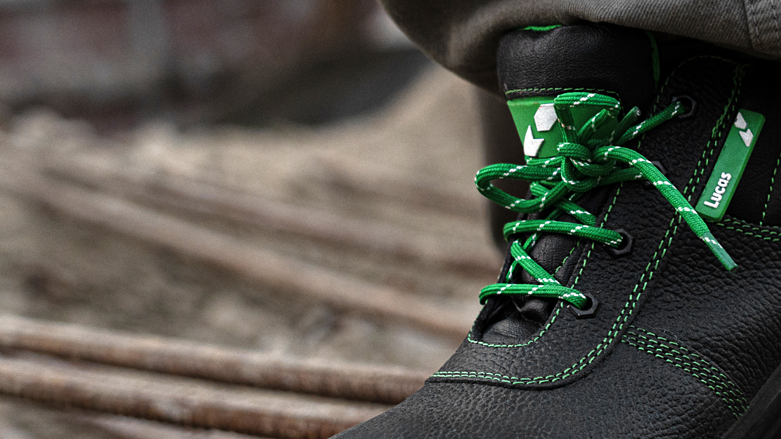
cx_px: 594
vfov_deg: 12.1
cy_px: 299
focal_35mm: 100
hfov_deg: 21.2
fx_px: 2071
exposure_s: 1/200
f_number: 4
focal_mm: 62
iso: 1250
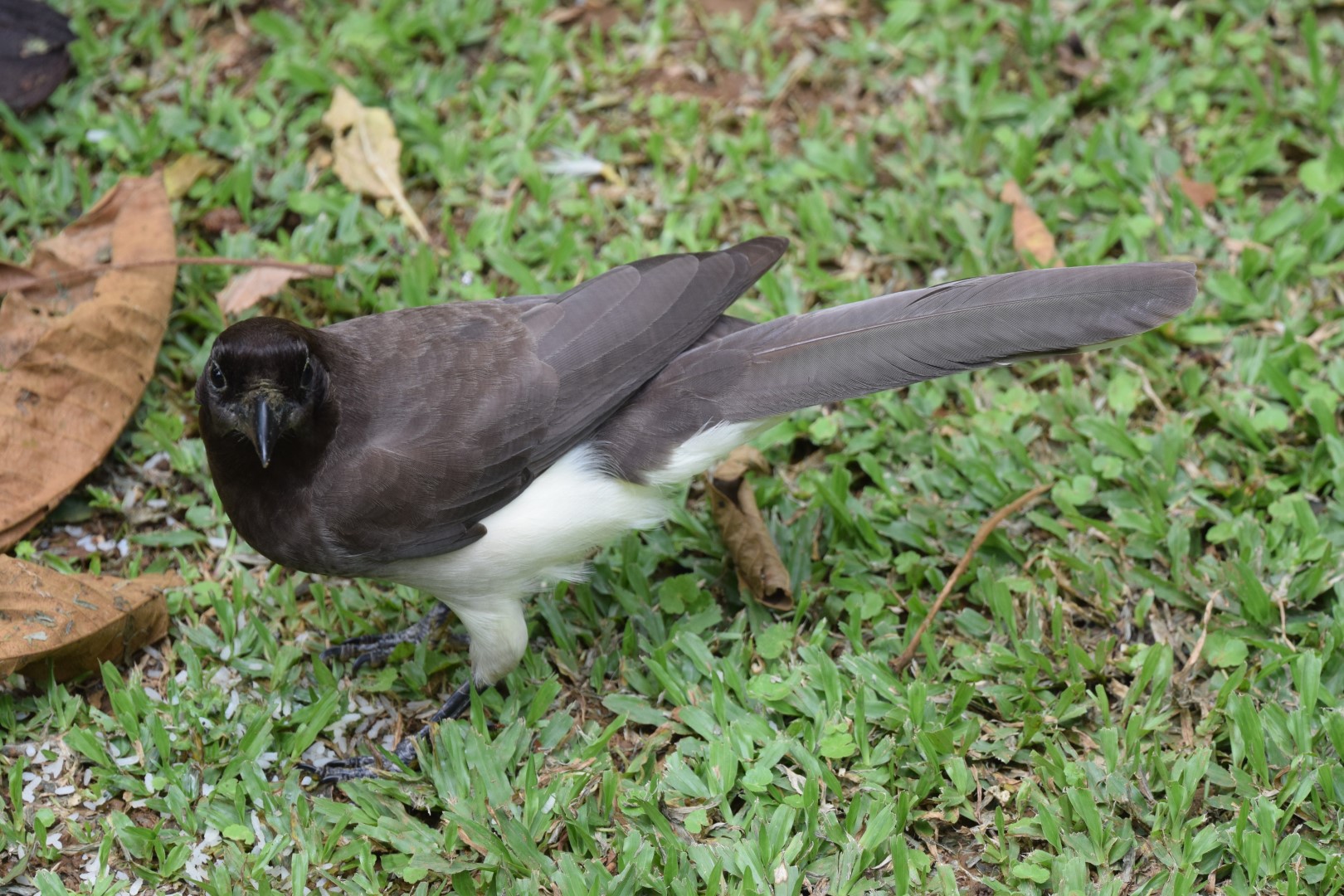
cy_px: 448
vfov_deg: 2.2
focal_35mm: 630
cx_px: 672
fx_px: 23518
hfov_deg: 3.3
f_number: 5.6
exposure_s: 1/640
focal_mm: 420
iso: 640
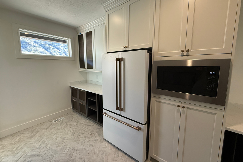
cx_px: 119
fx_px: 101
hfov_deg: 100.4
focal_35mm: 15
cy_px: 77
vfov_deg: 77.3
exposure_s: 1/120
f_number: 2.2
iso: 250
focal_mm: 2.22
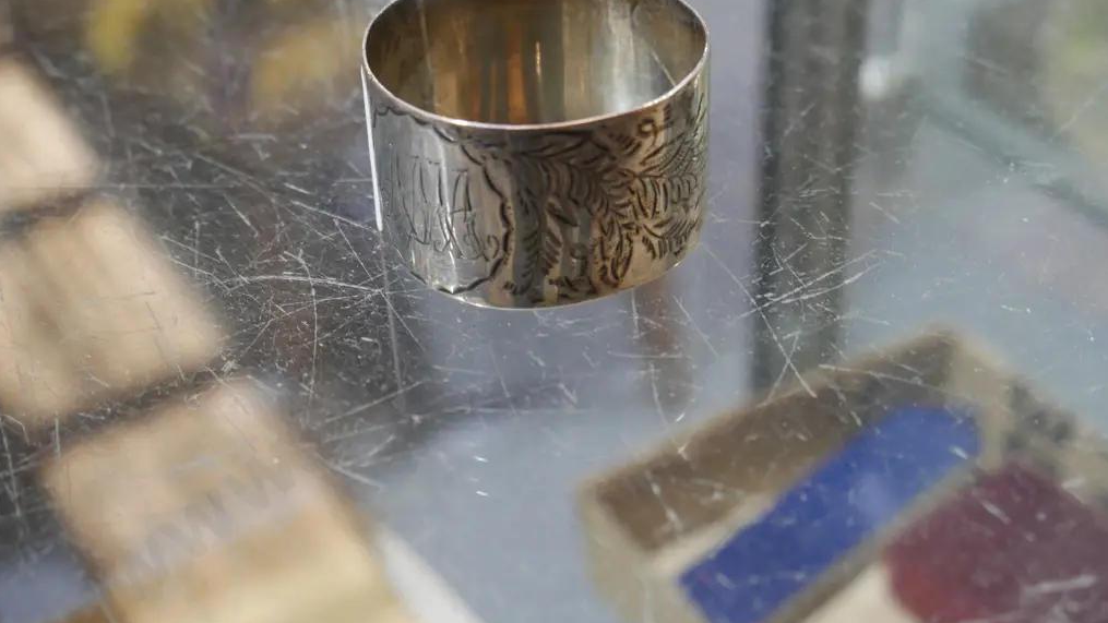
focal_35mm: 55
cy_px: 259
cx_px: 555
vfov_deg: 21.8
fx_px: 1616
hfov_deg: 37.8
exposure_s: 1/60
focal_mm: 25
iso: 800
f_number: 5.3
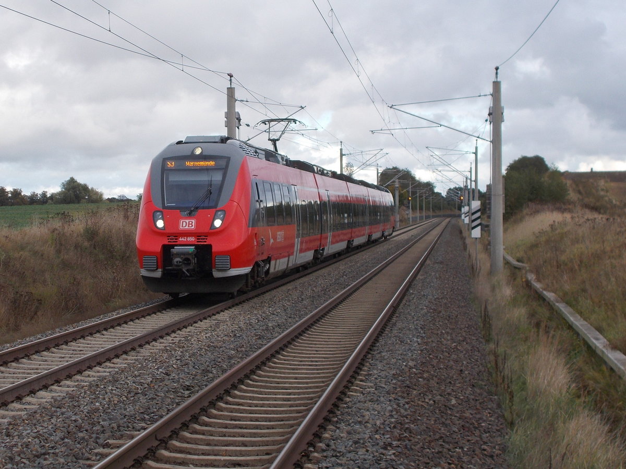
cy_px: 234
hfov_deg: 33.2
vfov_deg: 25.2
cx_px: 313
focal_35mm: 58
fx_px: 1049
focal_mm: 10.3
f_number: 4.9
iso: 80
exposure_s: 1/200
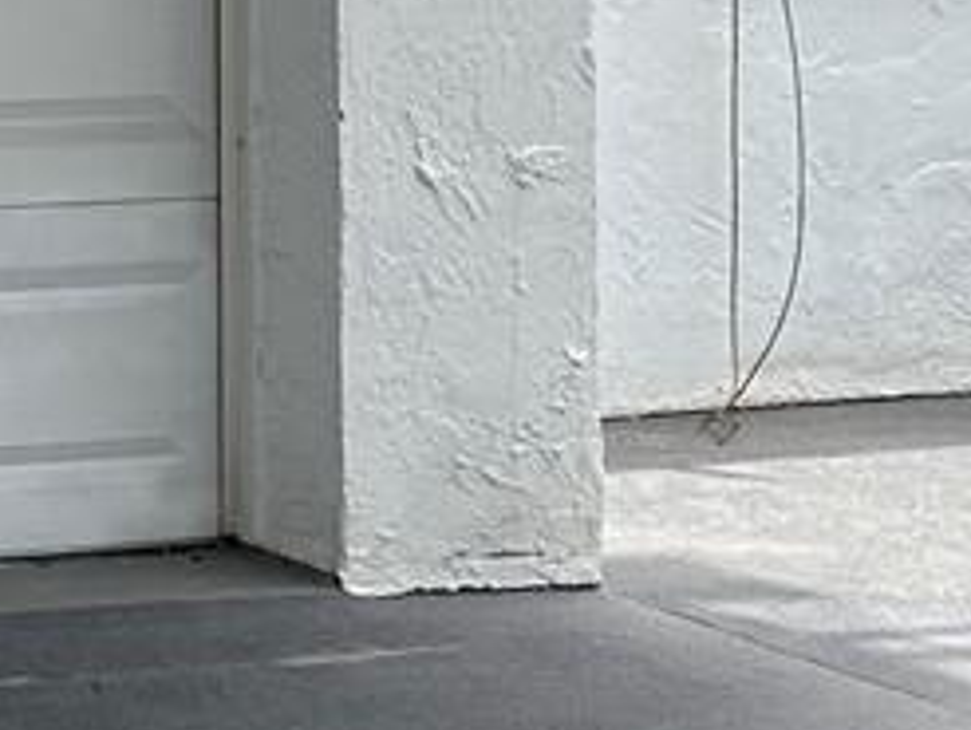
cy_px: -379
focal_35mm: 156
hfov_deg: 11.4
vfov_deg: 9.3
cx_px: -951
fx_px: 4380
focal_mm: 6.86
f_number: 1.78
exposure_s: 1/1272
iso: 80
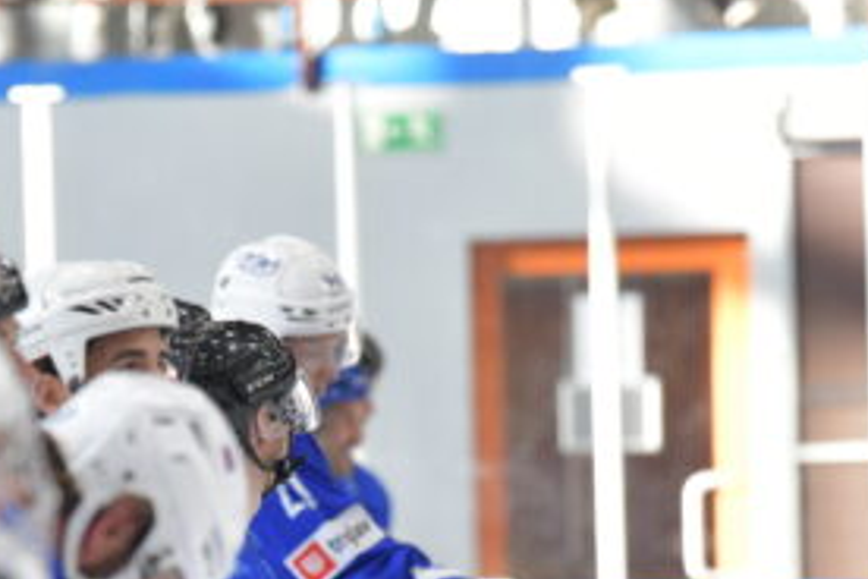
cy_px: 642
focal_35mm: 380
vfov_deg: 3.6
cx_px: 179
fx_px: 9162
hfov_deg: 5.4
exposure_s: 1/640
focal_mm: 140
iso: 2000
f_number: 2.8
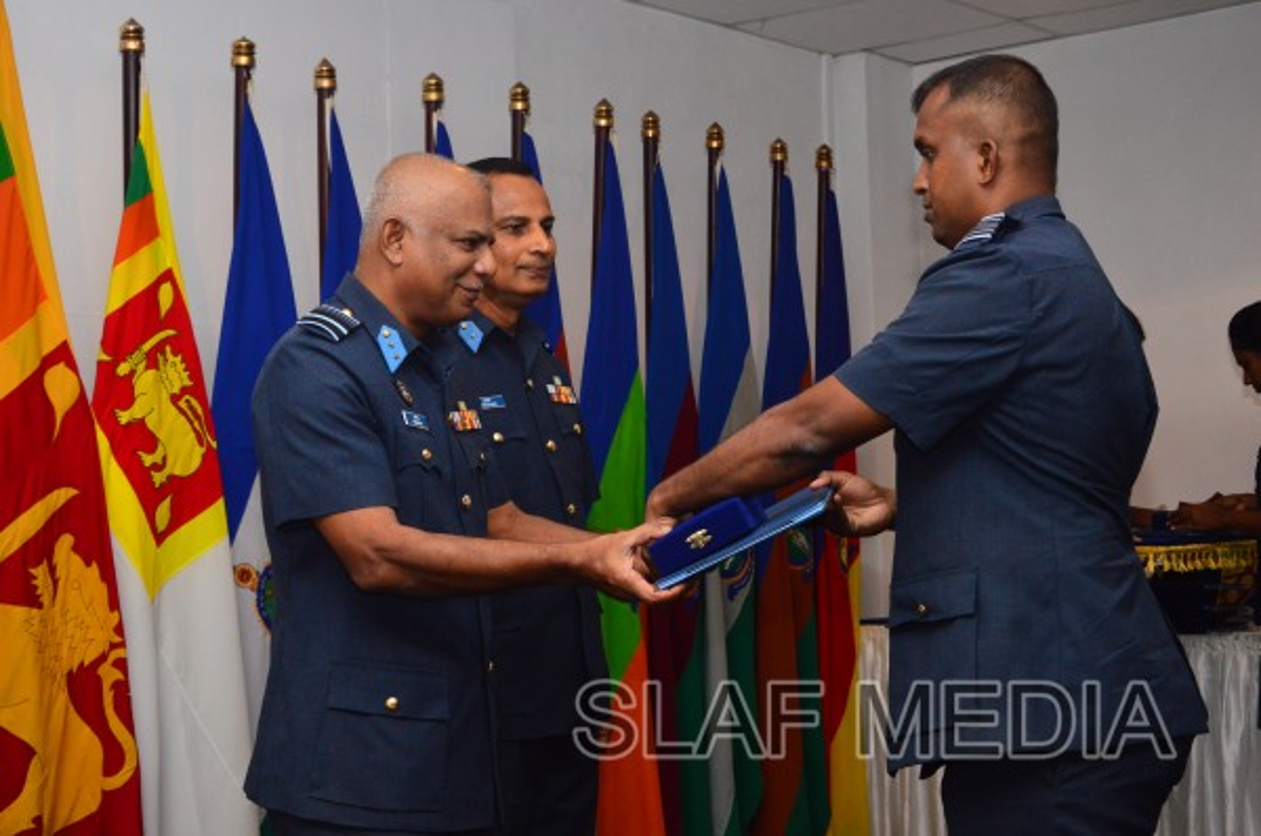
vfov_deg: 25.7
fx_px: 1836
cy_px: 418
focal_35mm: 52
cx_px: 630
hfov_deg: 37.9
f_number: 7.1
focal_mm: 35
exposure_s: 1/100
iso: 800
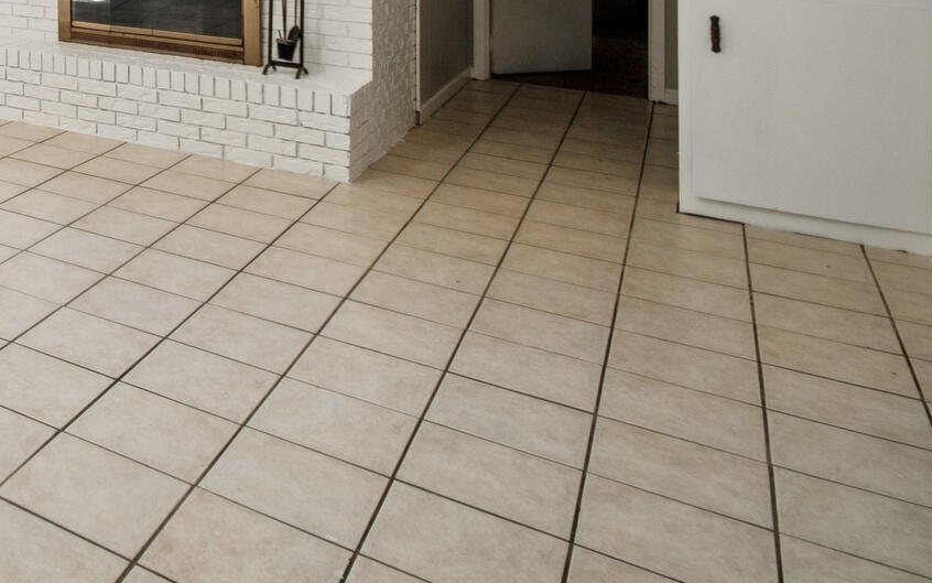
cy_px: -145
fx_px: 940
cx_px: -167
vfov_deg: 29.0
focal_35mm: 37
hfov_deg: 39.4
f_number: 7.1
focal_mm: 10
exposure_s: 1/50
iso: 200
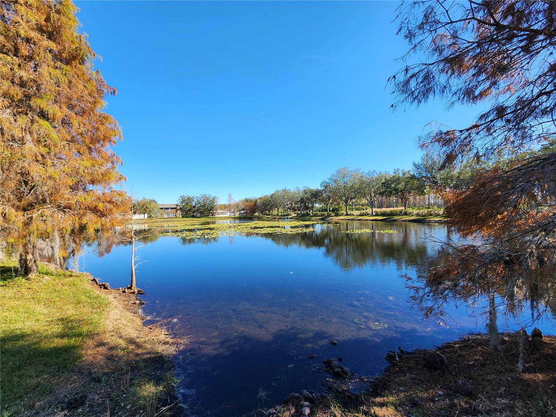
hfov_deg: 106.2
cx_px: 278
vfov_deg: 89.9
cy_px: 208
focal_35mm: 13
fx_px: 209
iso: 50
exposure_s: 1/944
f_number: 2.2
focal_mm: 2.2
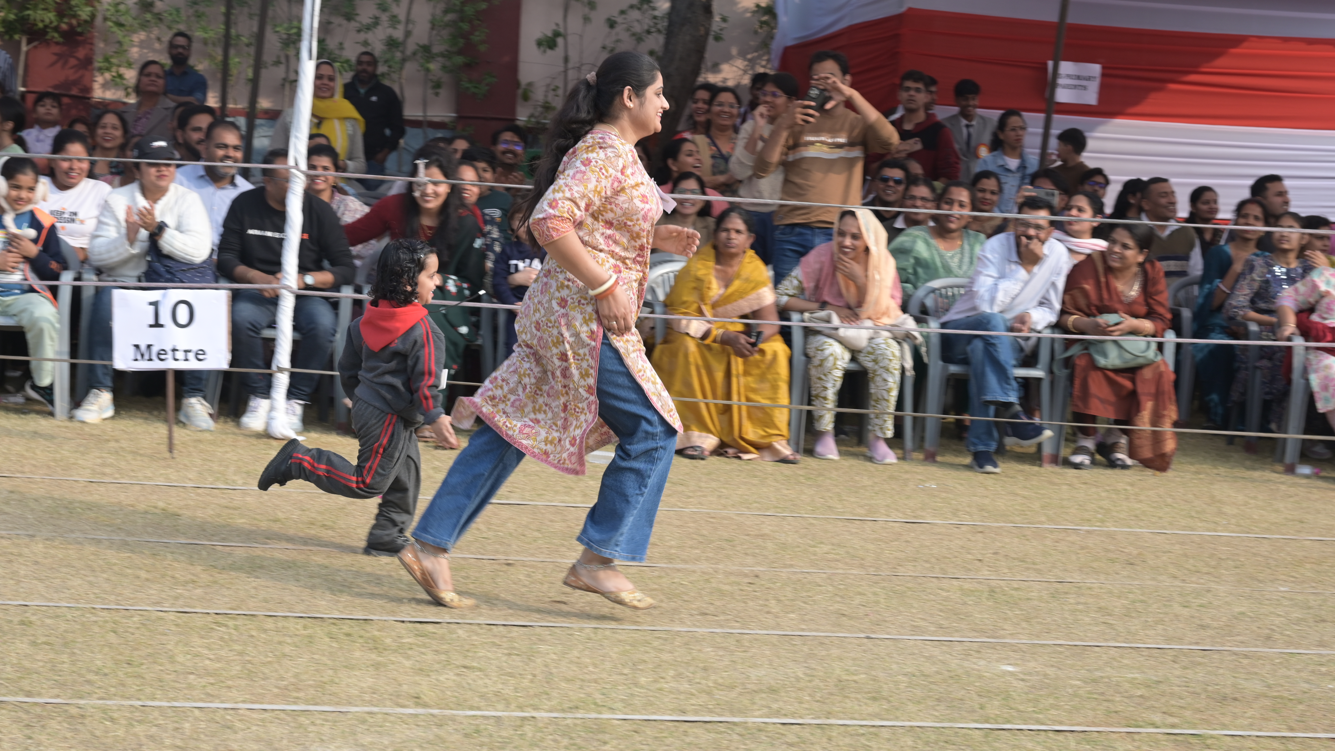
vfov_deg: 16.8
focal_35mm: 72
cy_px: 345
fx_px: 2549
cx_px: 669
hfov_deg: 29.4
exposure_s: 1/320
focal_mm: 68
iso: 320
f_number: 8
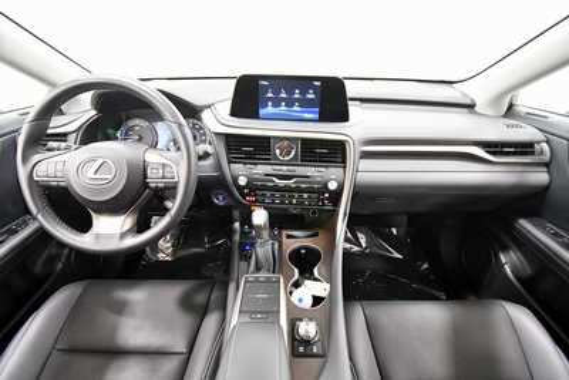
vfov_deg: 77.4
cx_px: 284
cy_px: 190
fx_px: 237
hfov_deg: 100.4
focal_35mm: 15
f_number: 4.5
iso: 5000
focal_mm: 10
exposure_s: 1/60
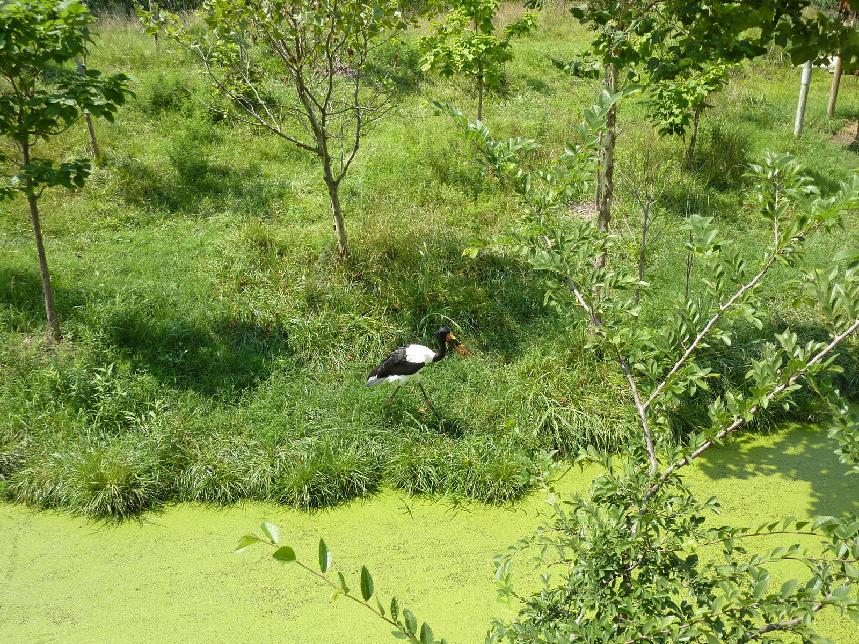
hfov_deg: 60.0
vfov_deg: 46.8
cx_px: 430
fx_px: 744
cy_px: 322
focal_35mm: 30
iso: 100
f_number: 3.4
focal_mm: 5
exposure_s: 1/500
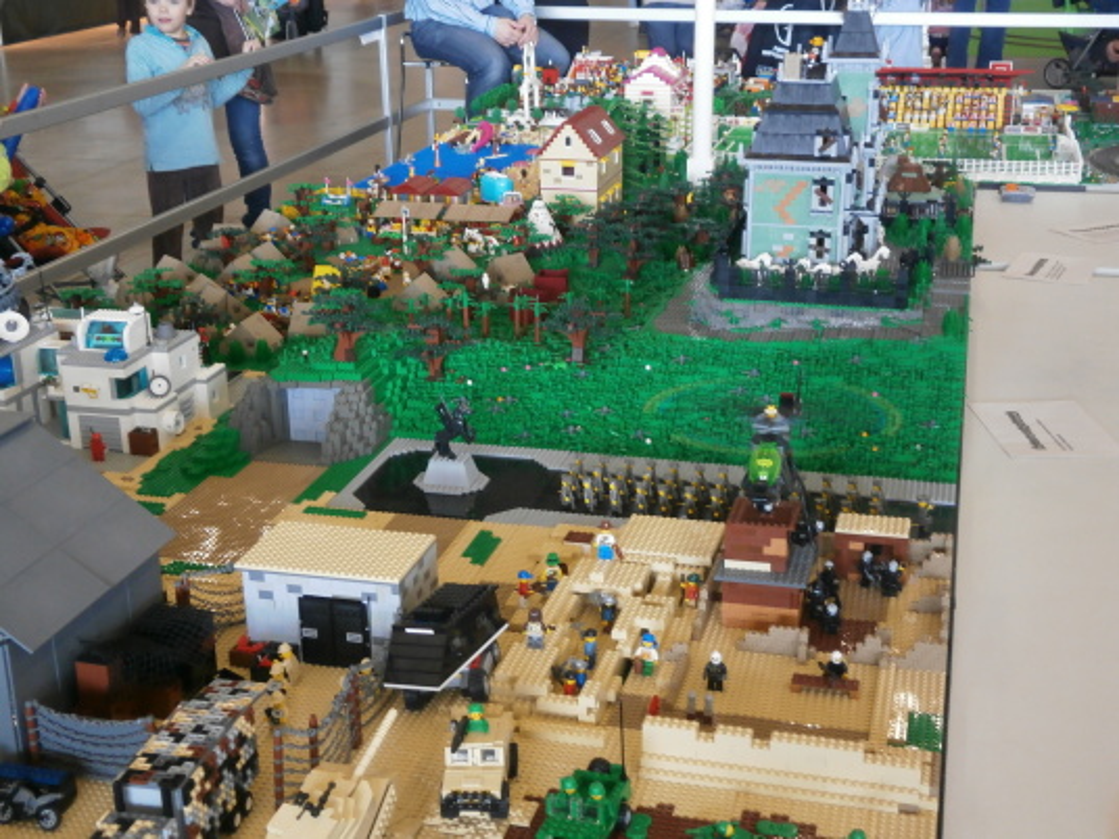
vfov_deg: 30.9
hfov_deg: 40.4
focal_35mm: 47
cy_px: 420
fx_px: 1519
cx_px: 560
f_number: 3.4
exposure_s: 1/20
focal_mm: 8.3
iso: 200
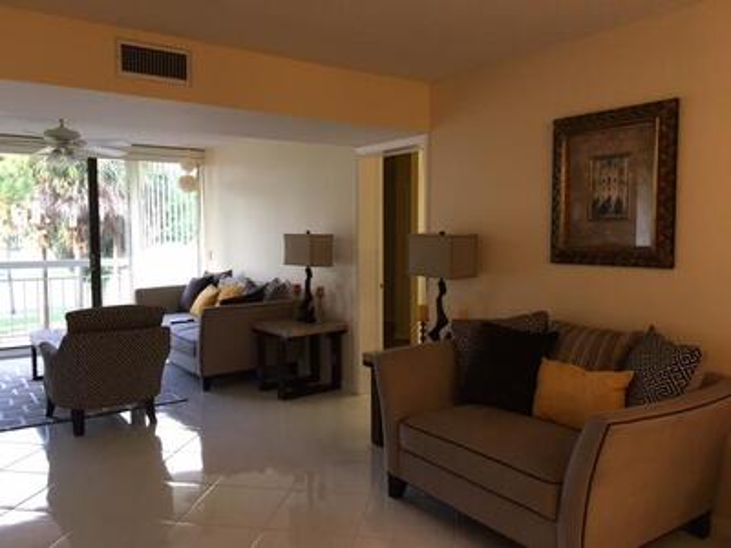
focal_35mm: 29
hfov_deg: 61.7
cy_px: 274
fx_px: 612
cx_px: 366
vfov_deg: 48.2
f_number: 2.2
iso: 100
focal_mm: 4.15
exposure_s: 1/30
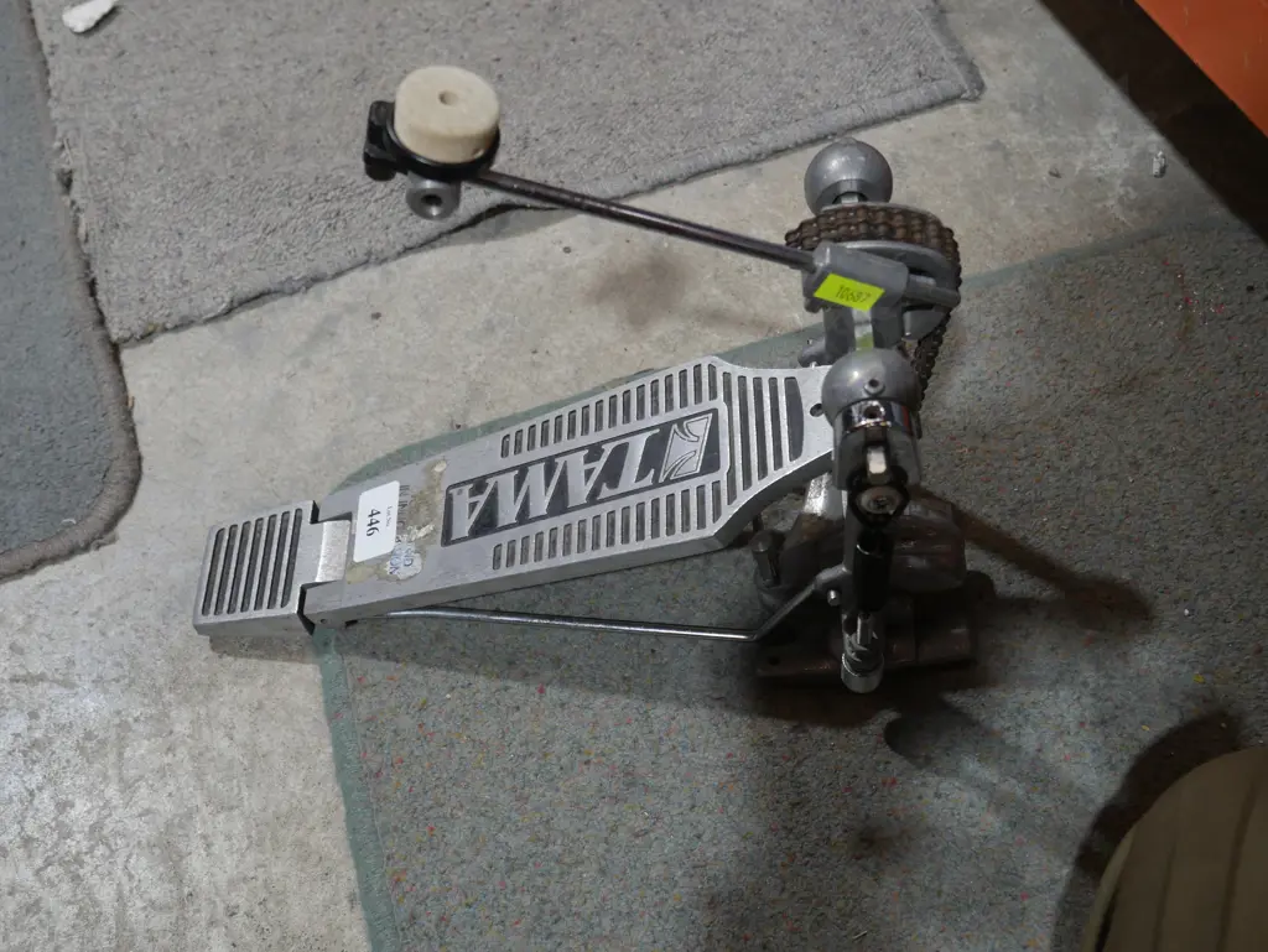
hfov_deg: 46.8
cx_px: 634
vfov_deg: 36.0
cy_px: 476
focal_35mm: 40
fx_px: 1466
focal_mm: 20
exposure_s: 1/60
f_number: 4.4
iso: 320
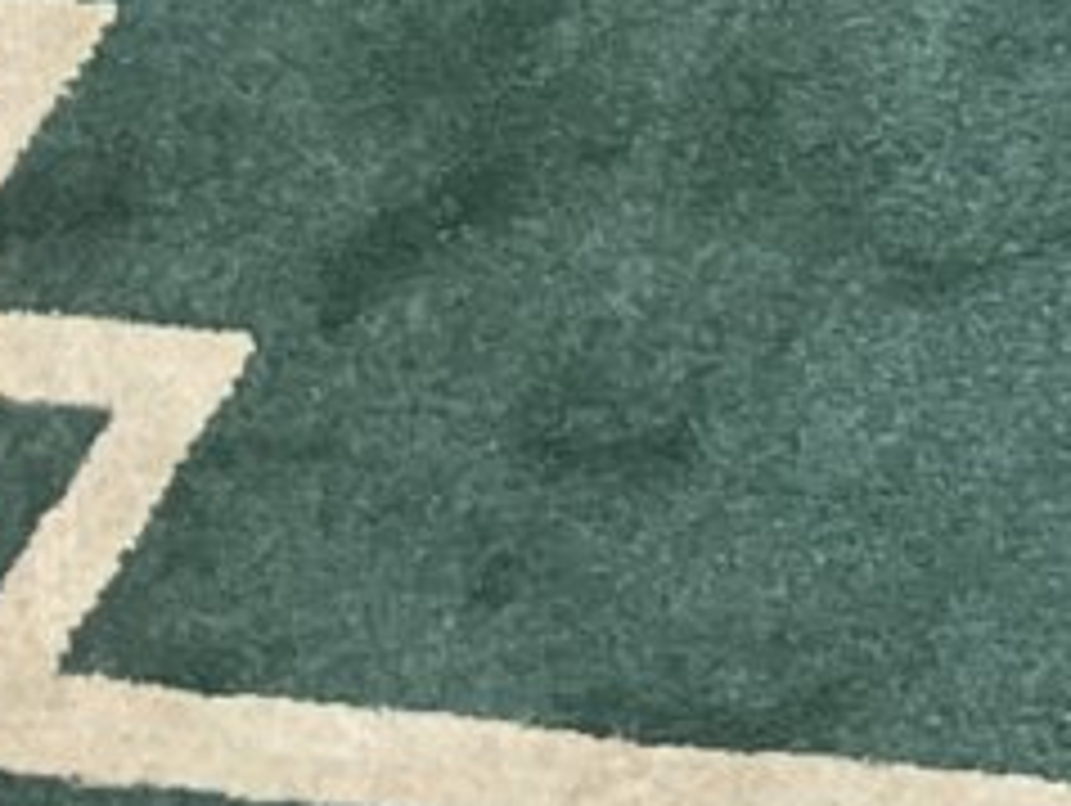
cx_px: 2473
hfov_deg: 9.6
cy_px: -227
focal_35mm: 184
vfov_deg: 8.0
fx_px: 5699
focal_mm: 3
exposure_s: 1/60
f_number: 1.8
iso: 200
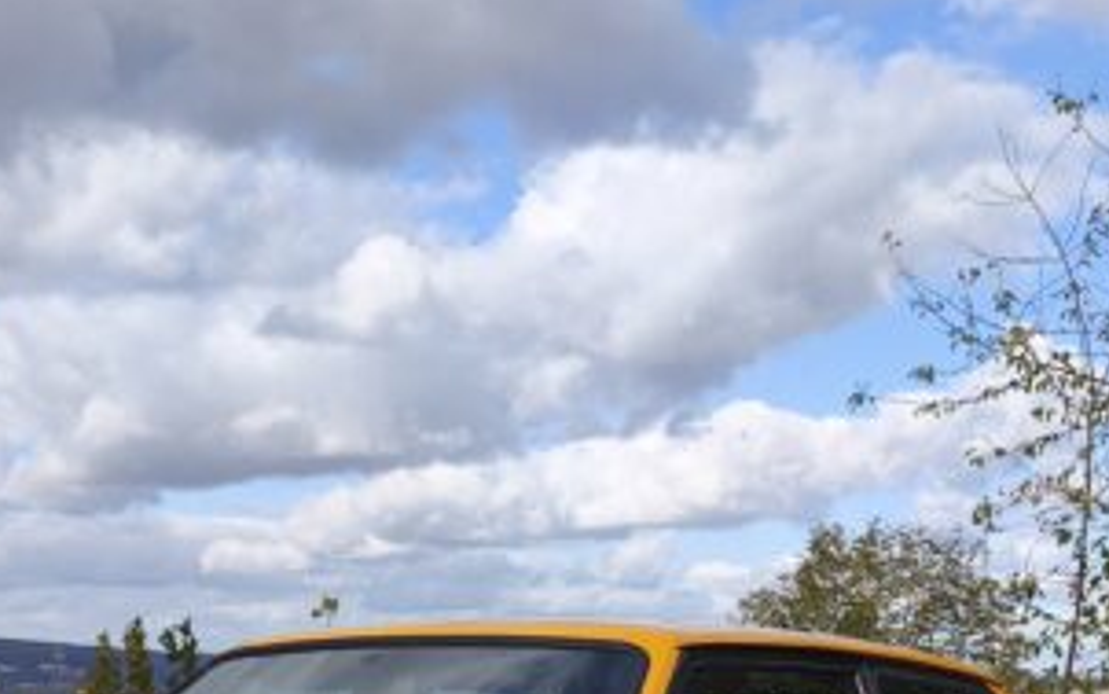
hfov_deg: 32.3
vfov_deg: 18.6
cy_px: 1039
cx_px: 272
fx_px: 1875
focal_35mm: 62
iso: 50
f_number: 1.65
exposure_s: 1/904
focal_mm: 6.18
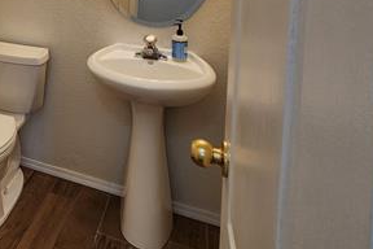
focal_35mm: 30
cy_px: -20
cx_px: 13
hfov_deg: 51.6
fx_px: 311
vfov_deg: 37.2
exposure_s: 1/60.2
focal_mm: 2.2
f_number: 2.2
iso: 64
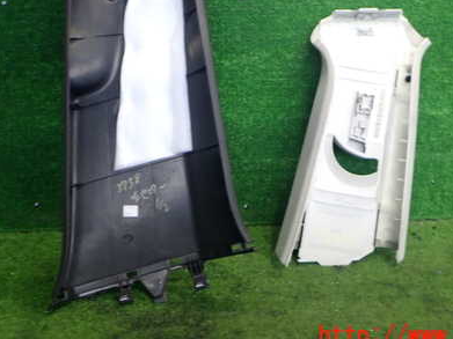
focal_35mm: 46
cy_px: 90
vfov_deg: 31.0
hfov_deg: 41.2
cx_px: 233
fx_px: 602
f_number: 2.3
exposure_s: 1/30
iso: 200
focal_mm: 5.4
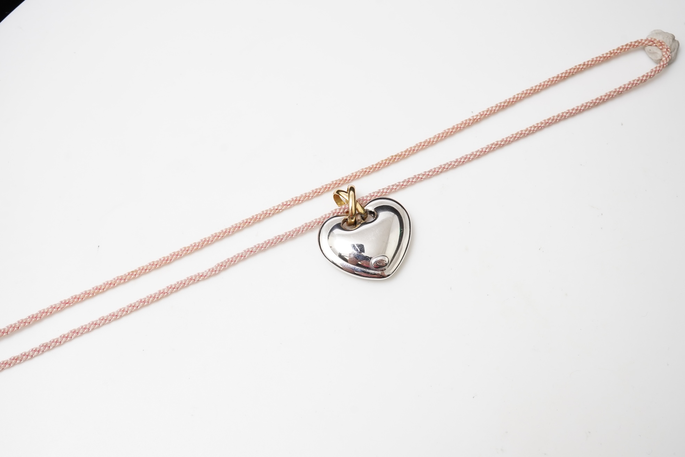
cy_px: 228
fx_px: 856
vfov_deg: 29.9
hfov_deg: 43.6
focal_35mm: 45
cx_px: 342
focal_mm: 30
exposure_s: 1/125
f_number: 18
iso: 500
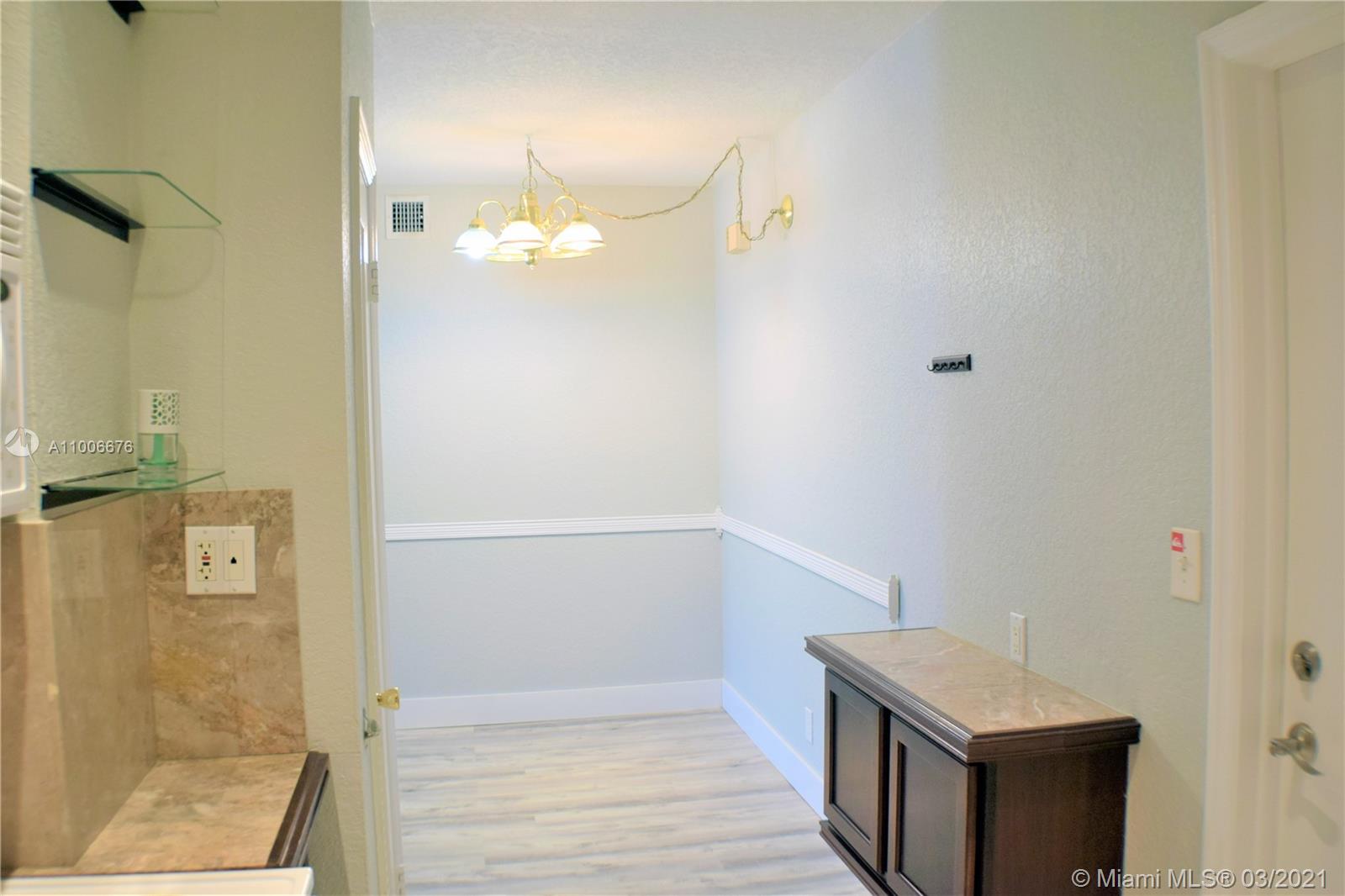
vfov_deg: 34.2
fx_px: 1457
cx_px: 672
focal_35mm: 39
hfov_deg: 49.6
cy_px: 448
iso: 400
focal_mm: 26
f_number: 5
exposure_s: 1/100
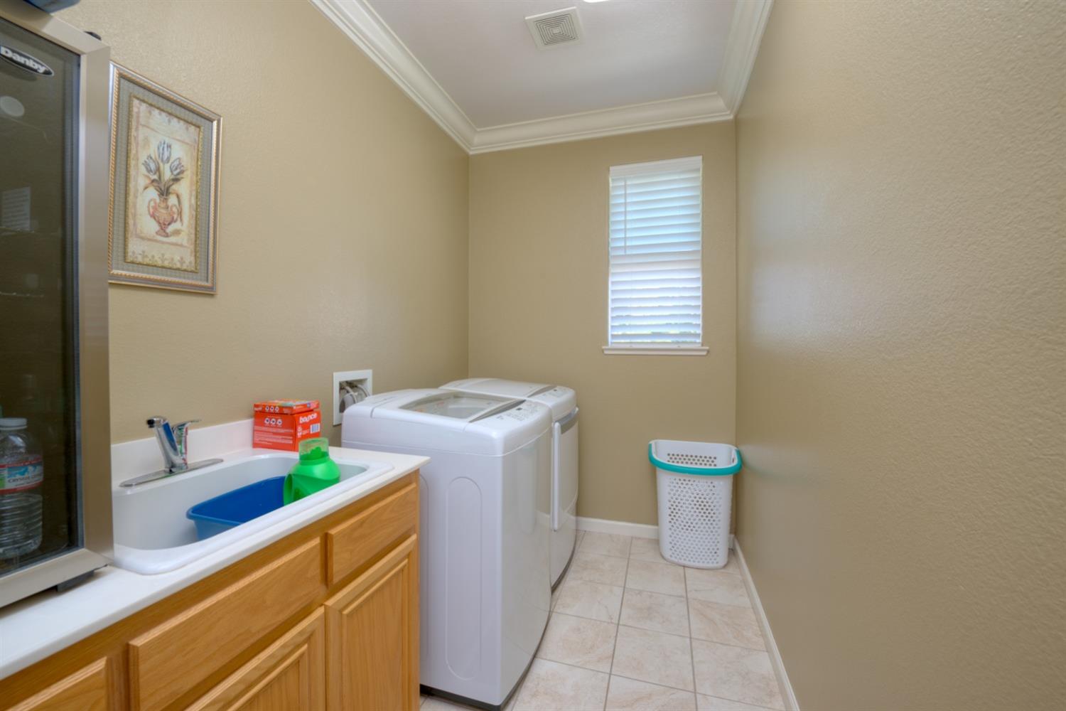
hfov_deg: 104.3
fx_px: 415
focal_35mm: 14
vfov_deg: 81.2
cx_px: 533
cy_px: 356
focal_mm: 14
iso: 400
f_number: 10
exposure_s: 1/8
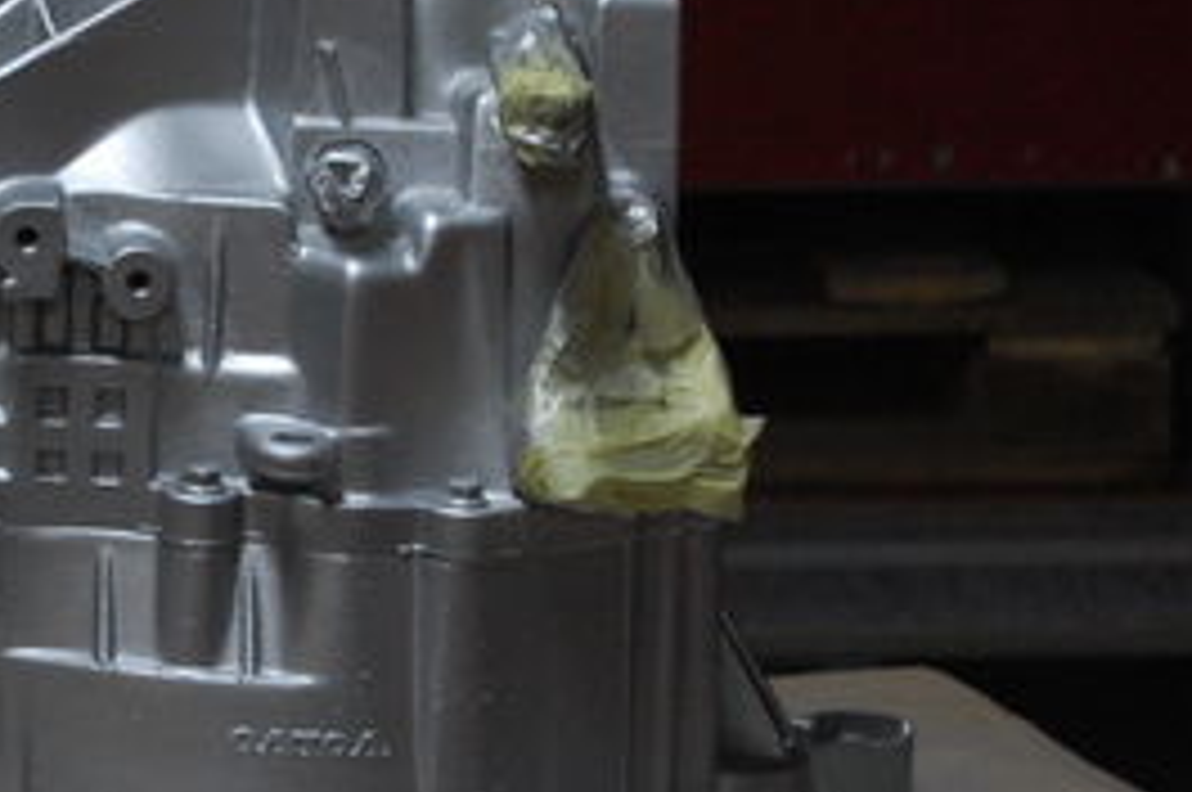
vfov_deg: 6.9
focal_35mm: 199
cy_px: 346
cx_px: 126
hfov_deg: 10.3
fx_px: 6588
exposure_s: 1/25
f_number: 5.6
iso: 800
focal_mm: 55
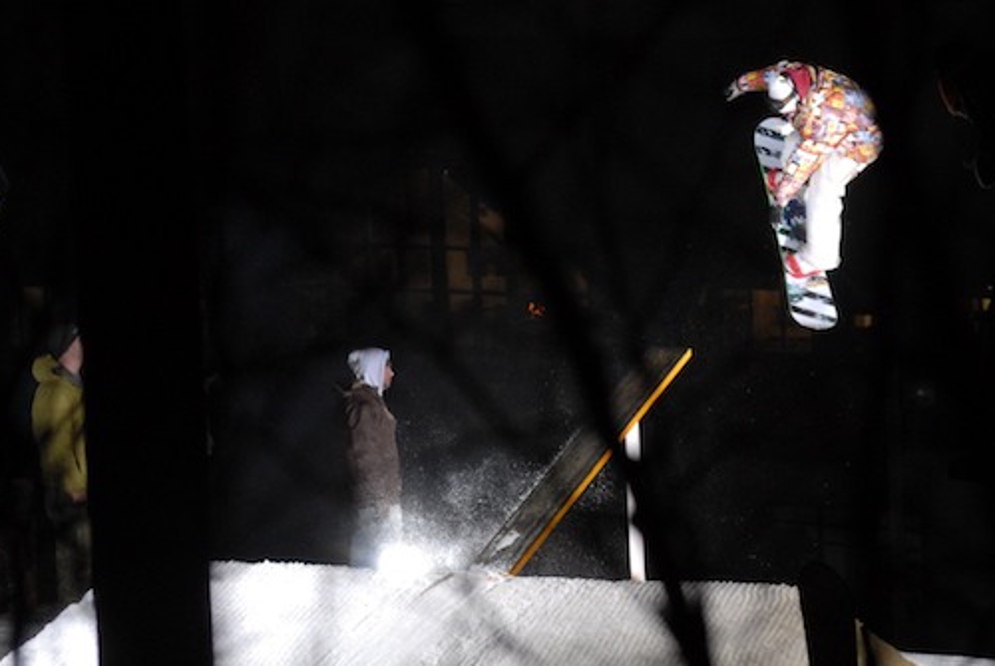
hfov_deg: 10.7
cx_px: 708
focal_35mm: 192
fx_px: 5314
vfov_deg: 7.2
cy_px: 342
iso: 400
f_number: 7.1
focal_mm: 80
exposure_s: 1/60
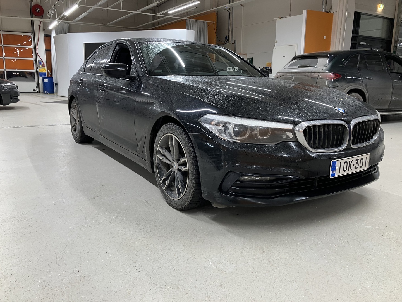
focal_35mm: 28
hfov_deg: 63.4
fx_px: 325
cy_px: 151
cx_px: 201
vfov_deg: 49.7
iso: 64
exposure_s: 1/50
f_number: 1.8
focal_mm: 3.99
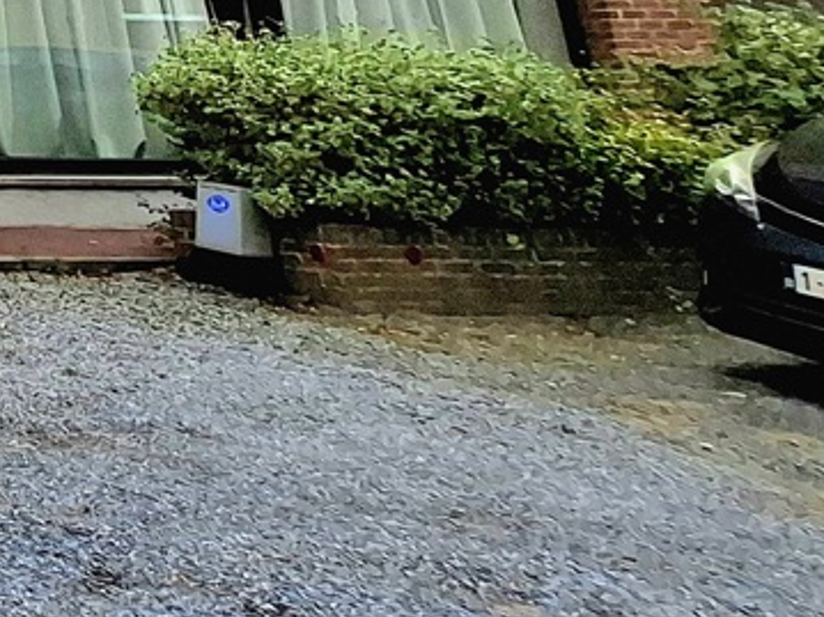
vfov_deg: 21.6
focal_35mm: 58
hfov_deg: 17.9
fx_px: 1380
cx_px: -927
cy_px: -280
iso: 40
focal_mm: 1.74
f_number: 2.2
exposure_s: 1/105
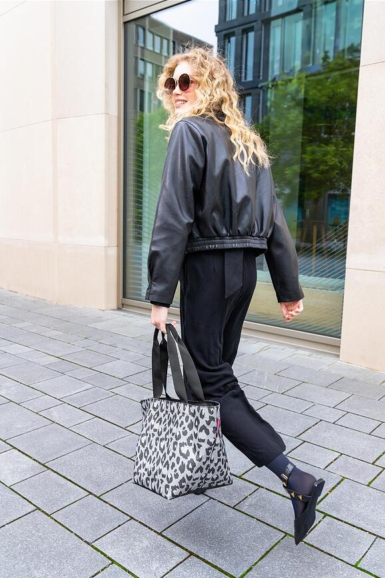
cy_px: 289
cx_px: 192
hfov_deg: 43.6
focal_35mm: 30
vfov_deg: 61.9
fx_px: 481
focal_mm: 30
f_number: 5.6
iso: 1600
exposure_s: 1/500
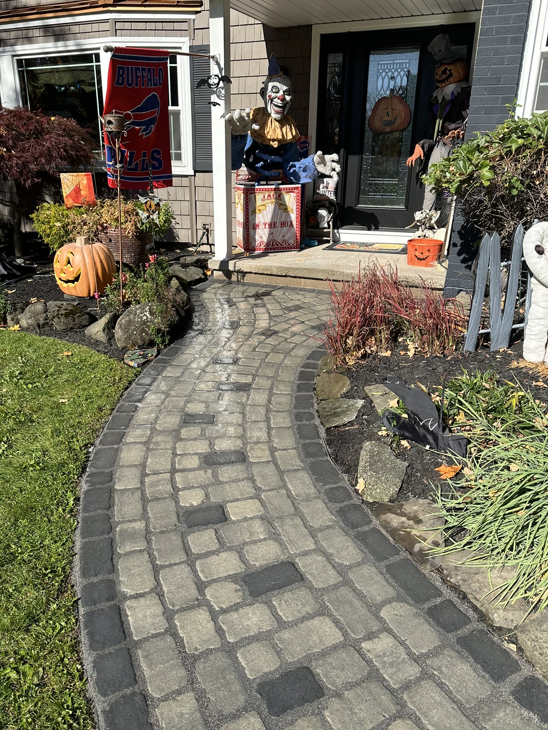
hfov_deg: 53.0
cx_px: 255
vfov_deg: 67.3
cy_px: 365
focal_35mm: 26
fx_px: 549
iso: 80
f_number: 1.78
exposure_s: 1/3058
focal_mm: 6.86
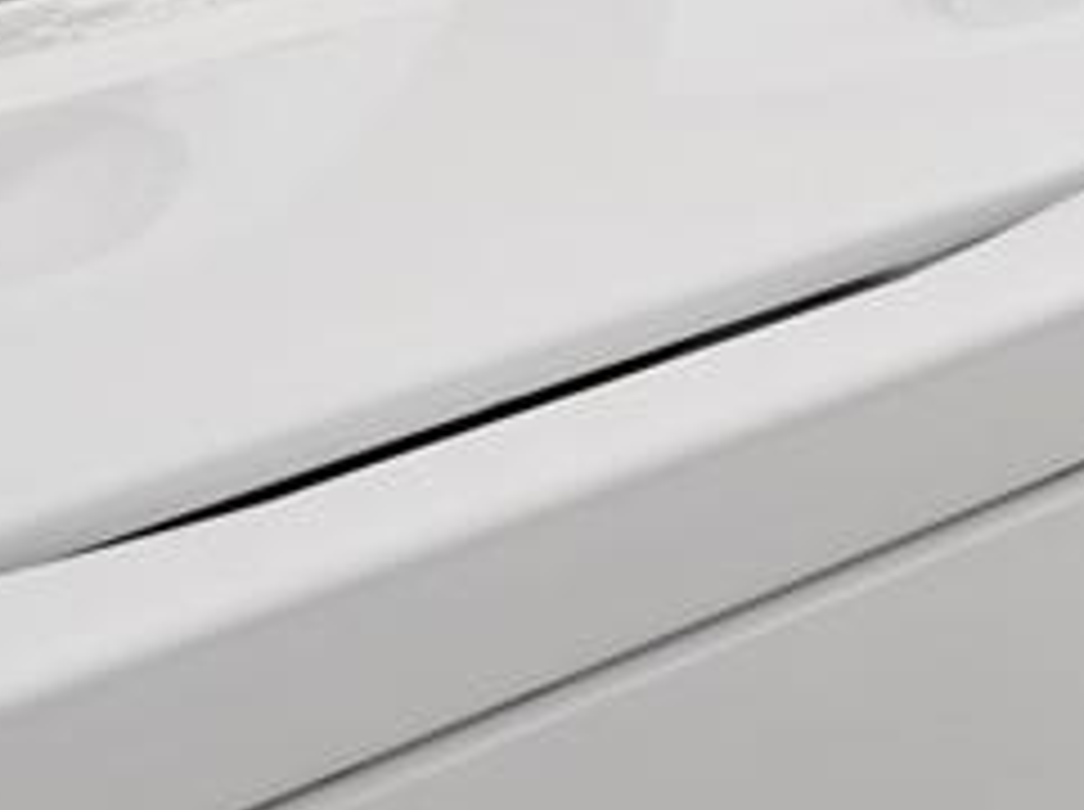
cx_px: 2591
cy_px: -1130
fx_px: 4159
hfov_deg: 12.0
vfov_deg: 9.8
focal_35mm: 133
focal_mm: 10
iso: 2500
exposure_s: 1/60
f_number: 6.3
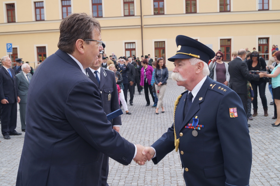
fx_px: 303
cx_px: 140
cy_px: 93
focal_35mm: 39
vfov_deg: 34.1
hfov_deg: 49.6
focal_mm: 26
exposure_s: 1/125
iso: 100
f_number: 5.6
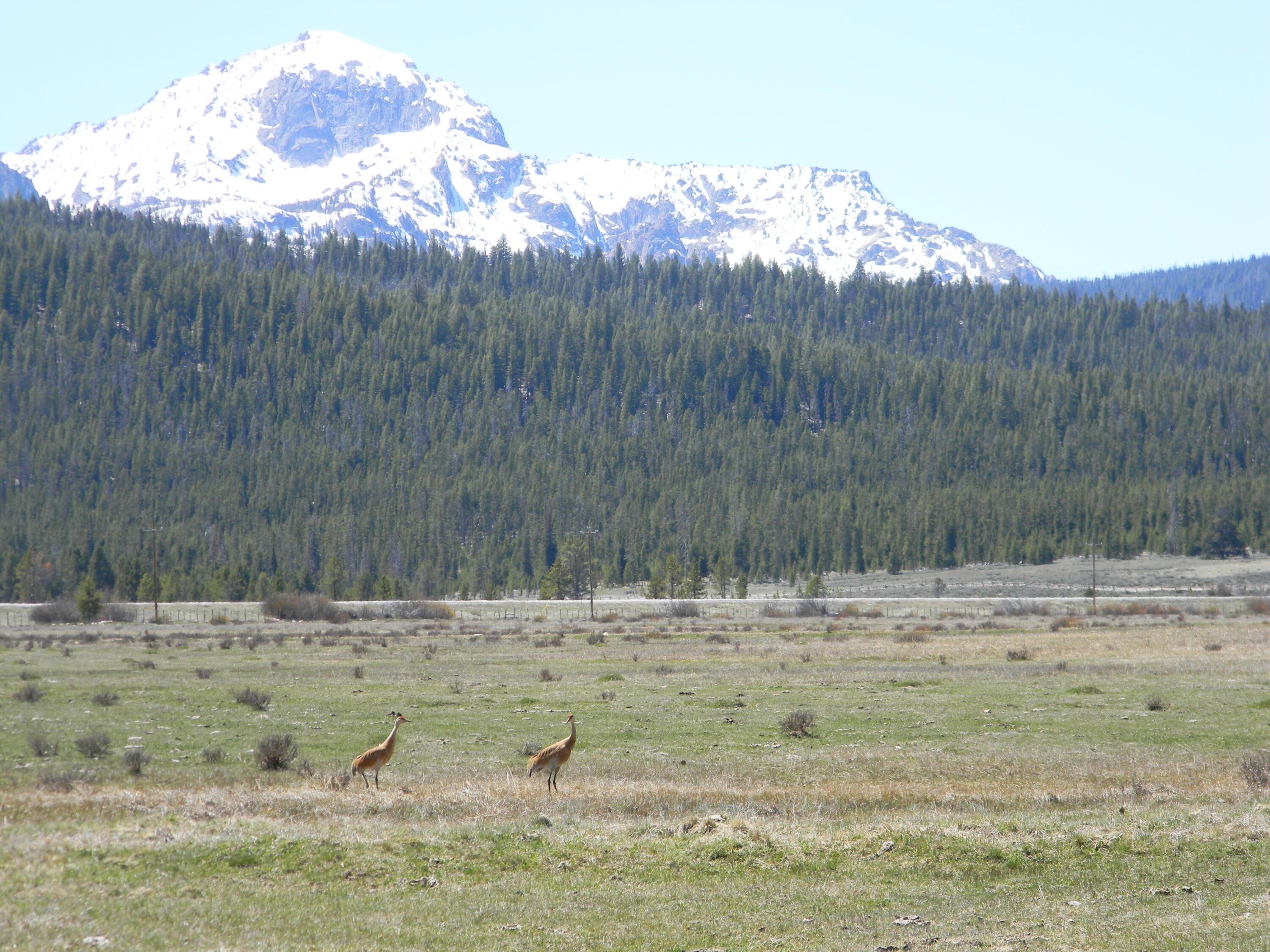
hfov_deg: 13.3
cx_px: 635
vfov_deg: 10.0
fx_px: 5430
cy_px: 476
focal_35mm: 148
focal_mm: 26.8
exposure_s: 1/263
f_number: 5
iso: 80
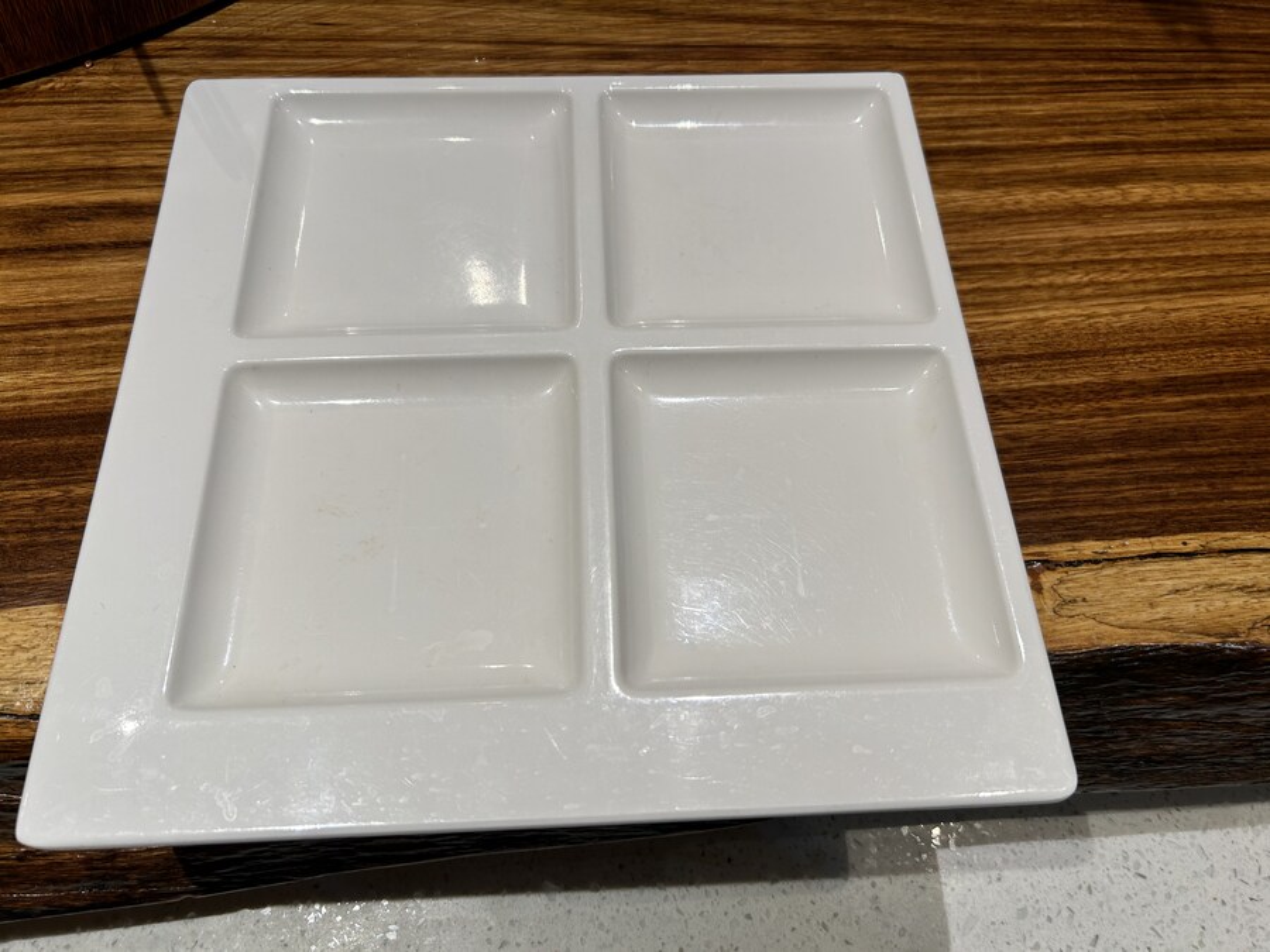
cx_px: 635
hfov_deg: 67.3
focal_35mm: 26
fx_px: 954
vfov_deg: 53.1
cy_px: 476
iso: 32
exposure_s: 1/100
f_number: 1.5
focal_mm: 5.7
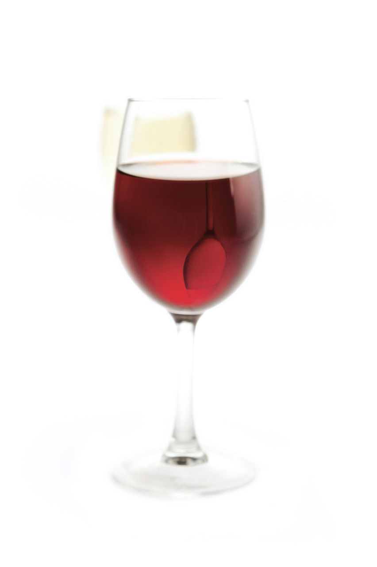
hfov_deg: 20.6
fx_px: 1038
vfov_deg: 30.5
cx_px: 188
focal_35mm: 66
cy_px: 284
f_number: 5.6
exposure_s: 1/5000
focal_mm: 66
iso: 3600
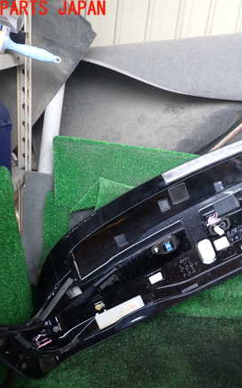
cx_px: 210
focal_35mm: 36
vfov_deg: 54.0
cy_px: 196
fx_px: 380
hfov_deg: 33.7
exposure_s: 1/40
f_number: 2
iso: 200
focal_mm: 4.5
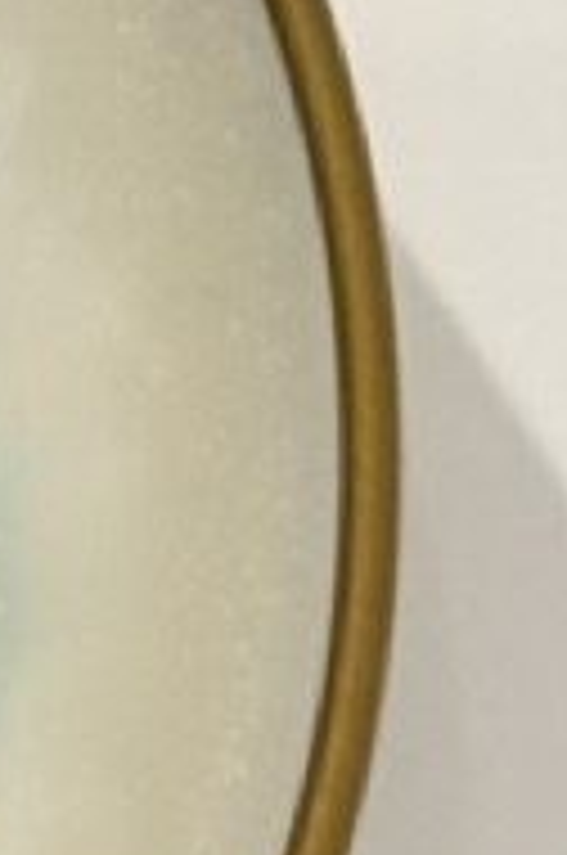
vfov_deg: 5.6
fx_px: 8654
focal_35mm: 365
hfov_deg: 3.6
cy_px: -670
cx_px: -1215
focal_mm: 5.96
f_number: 1.6
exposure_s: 1/40
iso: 125
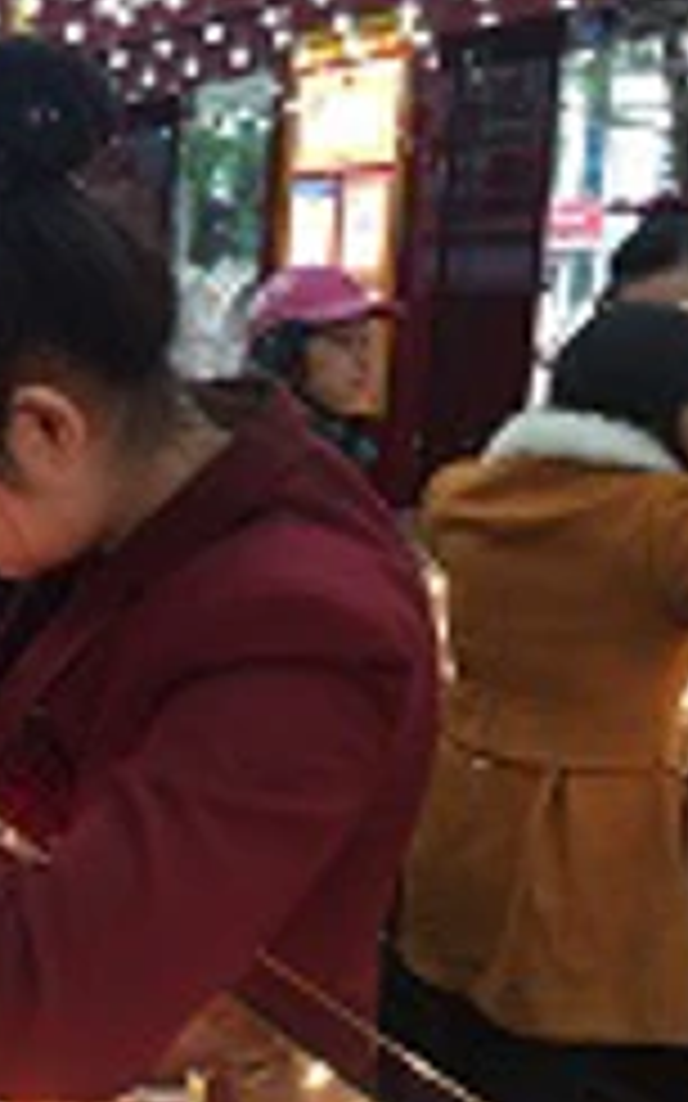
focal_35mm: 49
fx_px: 1471
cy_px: 508
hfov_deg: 24.6
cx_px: -58
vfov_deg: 41.0
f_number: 2.2
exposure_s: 1/60
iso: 32
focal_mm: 4.15
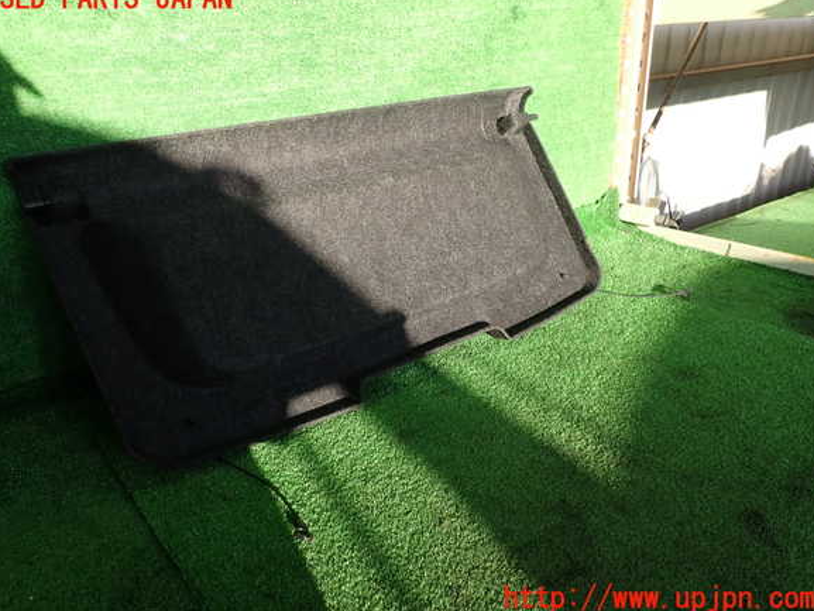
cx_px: 399
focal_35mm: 26
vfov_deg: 53.1
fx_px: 612
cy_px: 299
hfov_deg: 67.3
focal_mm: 4.5
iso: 100
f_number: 2.8
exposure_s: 1/200
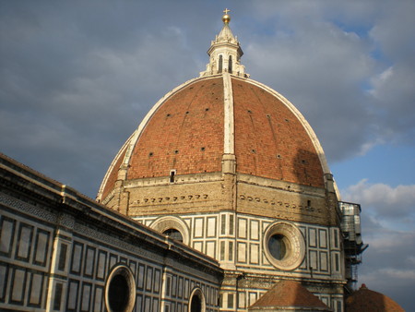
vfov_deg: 37.8
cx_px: 208
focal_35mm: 38
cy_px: 156
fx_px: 456
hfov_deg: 49.0
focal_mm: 6.3
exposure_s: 1/333
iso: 64
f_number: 4.6
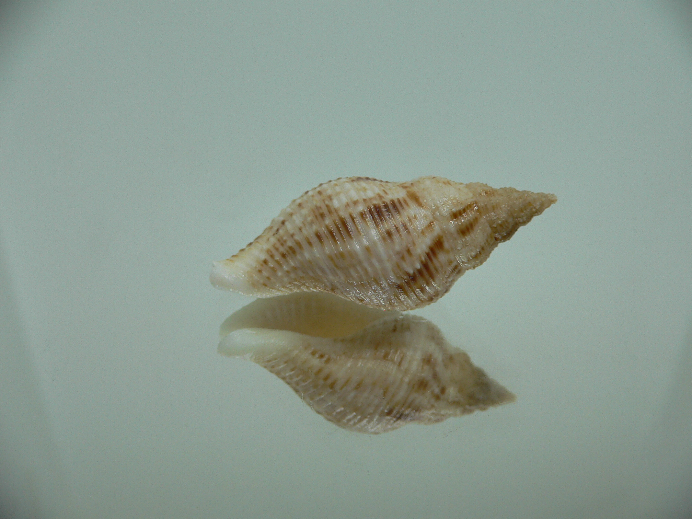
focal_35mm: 35
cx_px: 346
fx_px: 700
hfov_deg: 52.6
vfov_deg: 40.7
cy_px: 260
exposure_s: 1/60
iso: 100
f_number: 2.8
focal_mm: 4.6
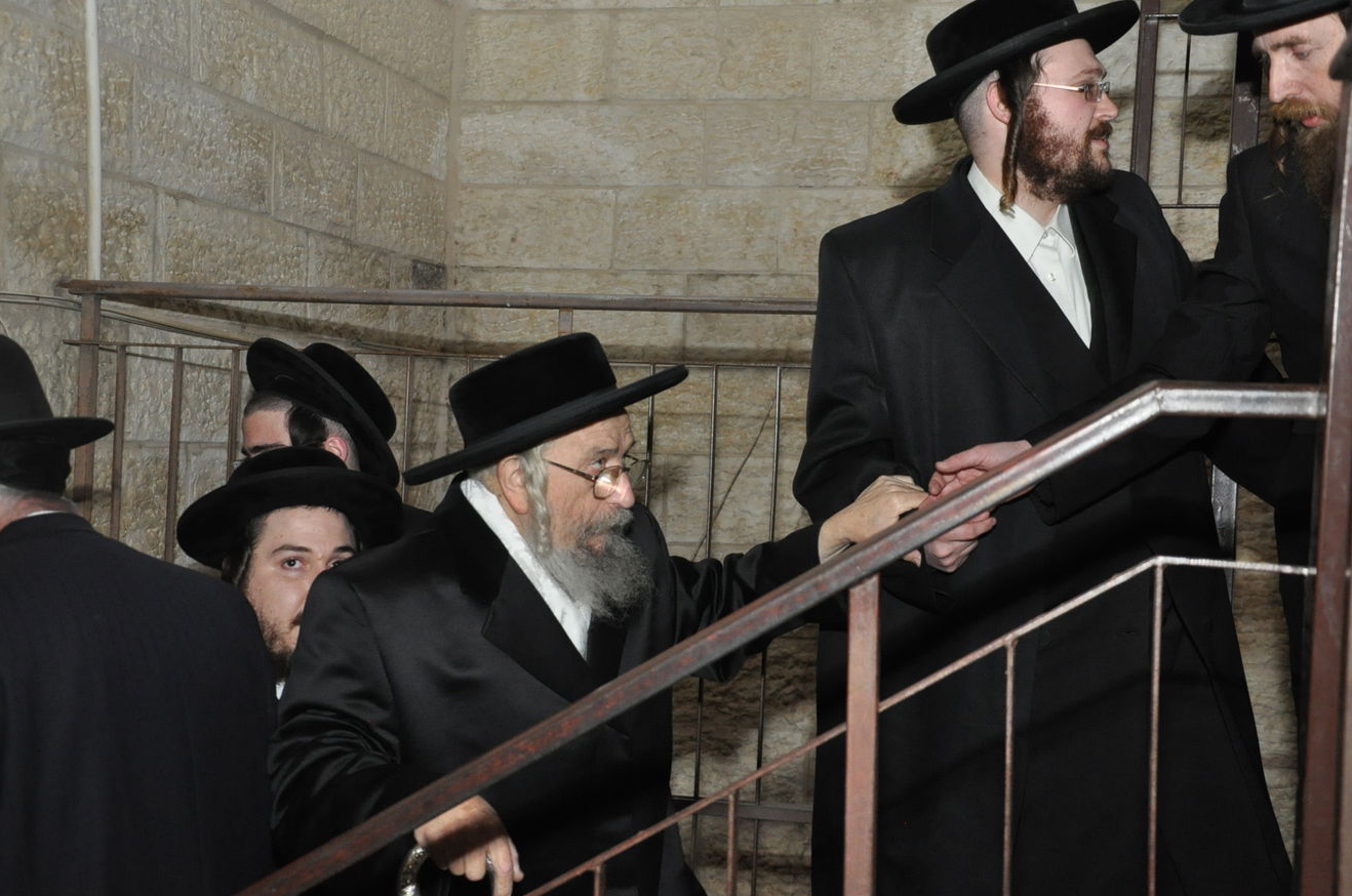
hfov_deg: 38.9
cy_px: 453
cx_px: 670
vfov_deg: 26.4
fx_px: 1912
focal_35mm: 51
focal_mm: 32
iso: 1600
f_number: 4.5
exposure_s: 1/50
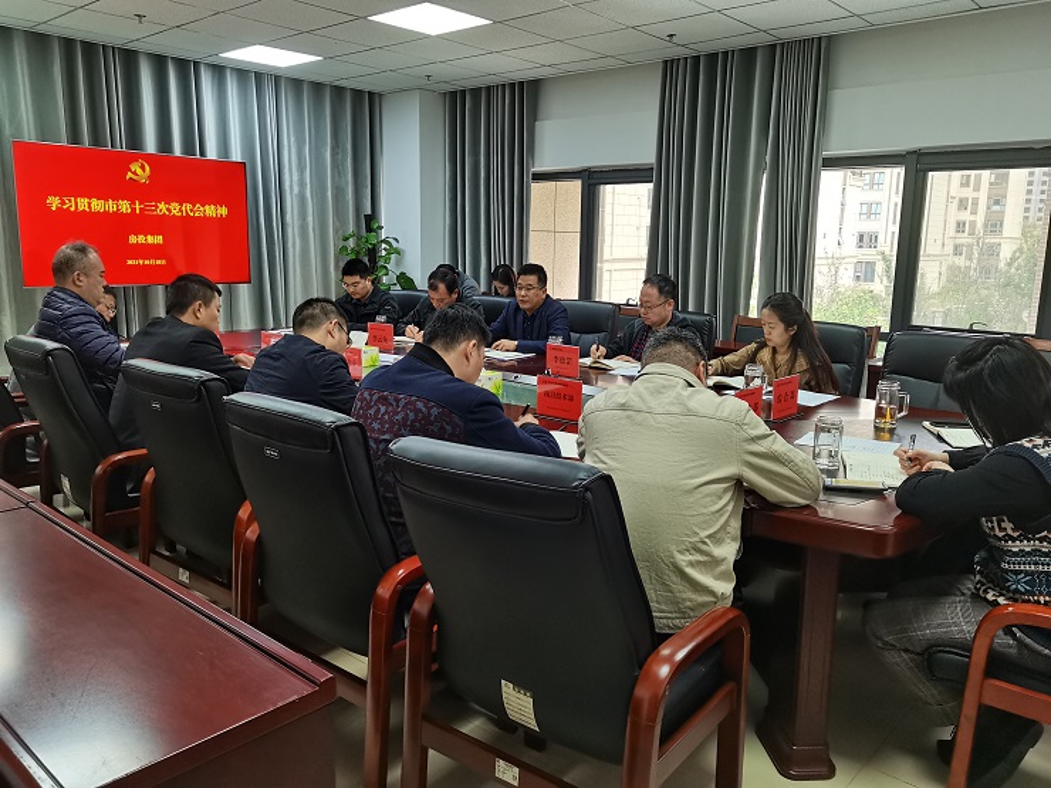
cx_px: 526
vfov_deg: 51.4
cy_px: 394
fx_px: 820
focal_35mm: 27
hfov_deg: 65.3
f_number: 1.9
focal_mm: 4.94
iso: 160
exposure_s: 1/100
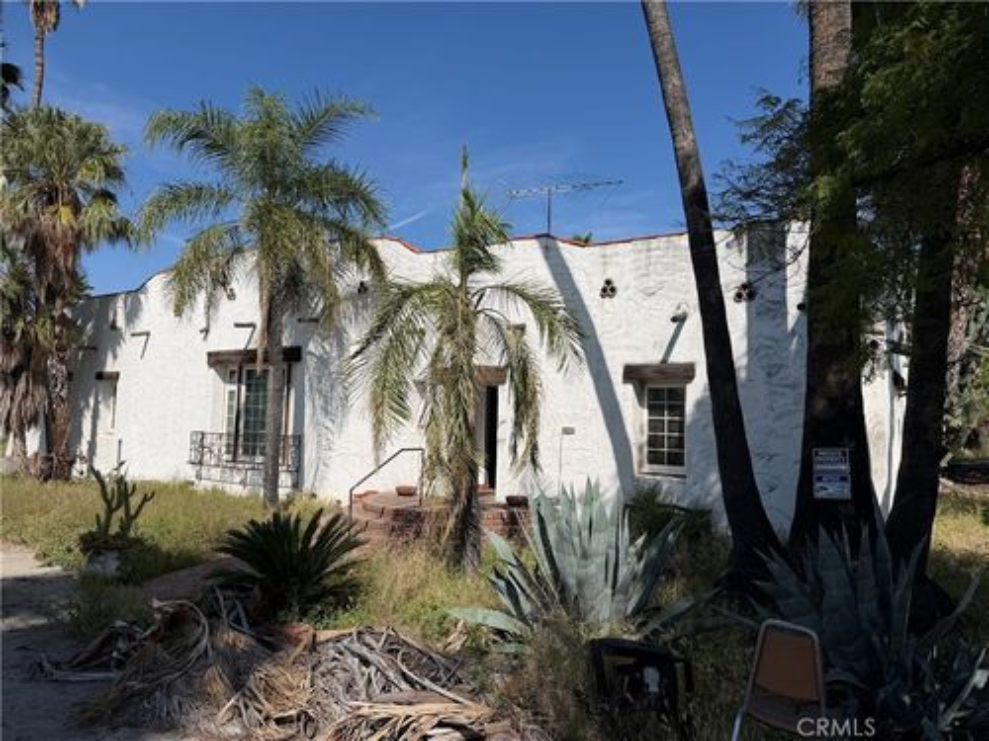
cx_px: 494
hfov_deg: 71.6
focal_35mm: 24
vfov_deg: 56.8
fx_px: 686
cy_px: 370
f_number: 1.78
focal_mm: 6.76
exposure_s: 1/9091
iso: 80
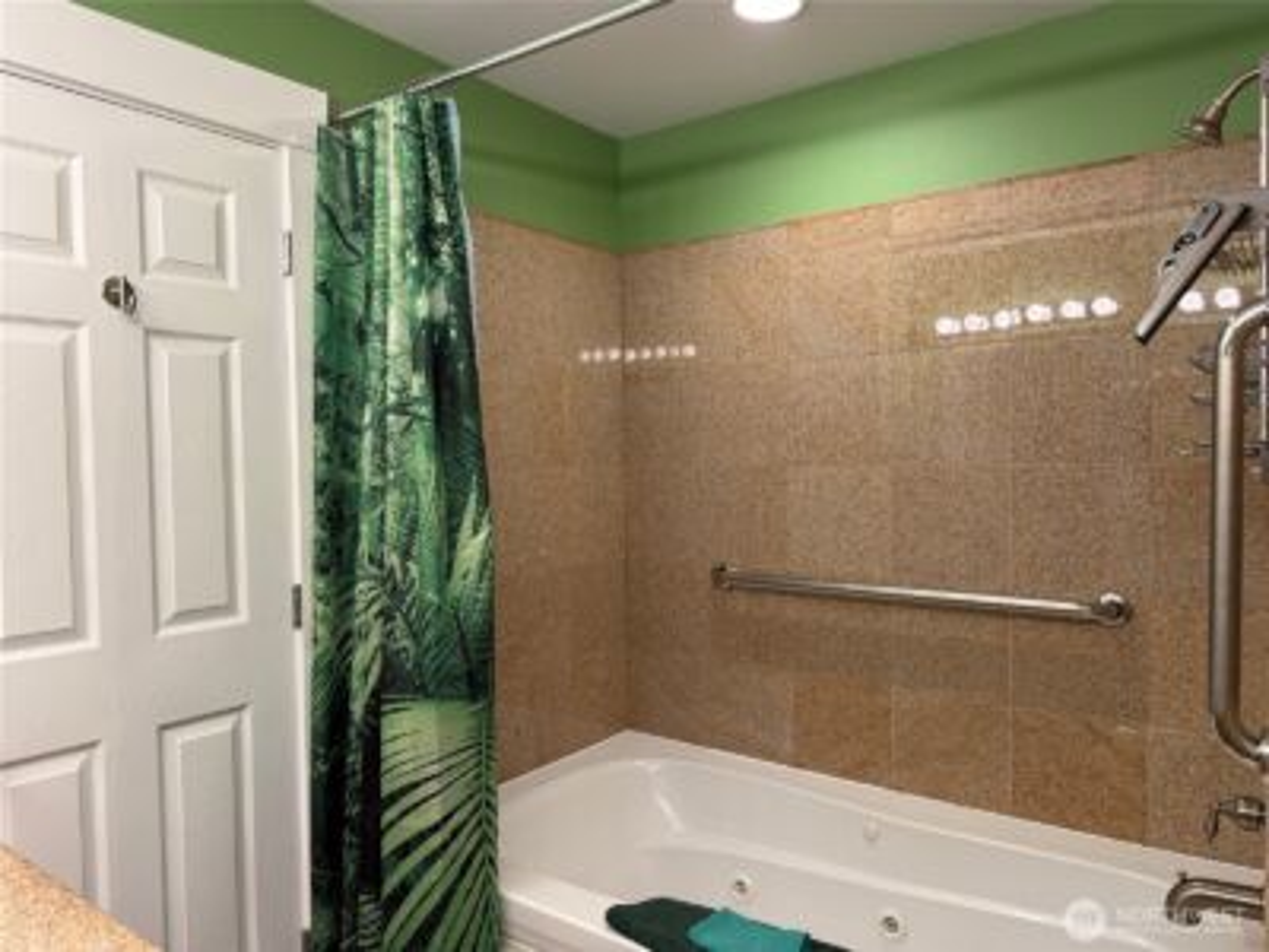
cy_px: 476
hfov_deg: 71.6
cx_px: 634
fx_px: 880
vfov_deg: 56.8
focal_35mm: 24
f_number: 1.78
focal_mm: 6.76
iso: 100
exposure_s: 1/60
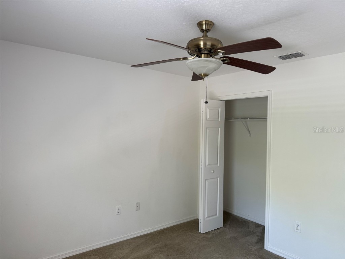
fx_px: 239
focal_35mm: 24
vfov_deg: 56.8
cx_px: 172
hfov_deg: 71.6
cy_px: 130
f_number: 1.78
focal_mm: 6.76
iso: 200
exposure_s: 1/113
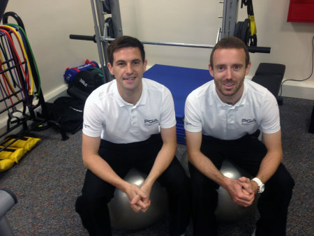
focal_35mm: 33
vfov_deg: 43.0
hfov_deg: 55.3
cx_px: 157
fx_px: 300
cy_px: 118
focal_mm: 4.12
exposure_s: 1/20
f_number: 2.4
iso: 80
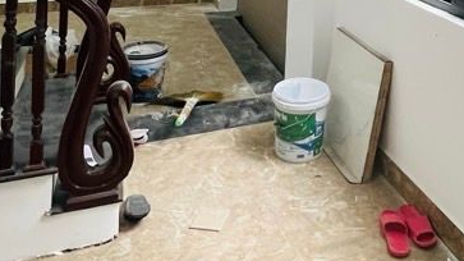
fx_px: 492
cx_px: 355
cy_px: -111
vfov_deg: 24.4
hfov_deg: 48.3
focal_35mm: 40
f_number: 1.8
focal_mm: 1.57
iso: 160
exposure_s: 1/100
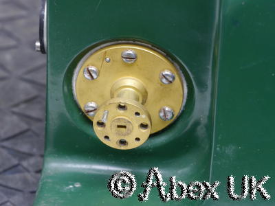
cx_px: 138
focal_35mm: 280
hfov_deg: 7.1
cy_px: 103
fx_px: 2224
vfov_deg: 5.3
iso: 400
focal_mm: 140
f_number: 11
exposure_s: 1/3.2
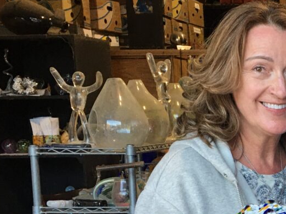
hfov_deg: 19.6
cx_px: 408
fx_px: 735
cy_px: 216
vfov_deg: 16.3
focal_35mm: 89
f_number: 2.2
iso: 32
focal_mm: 4.15
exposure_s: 1/30
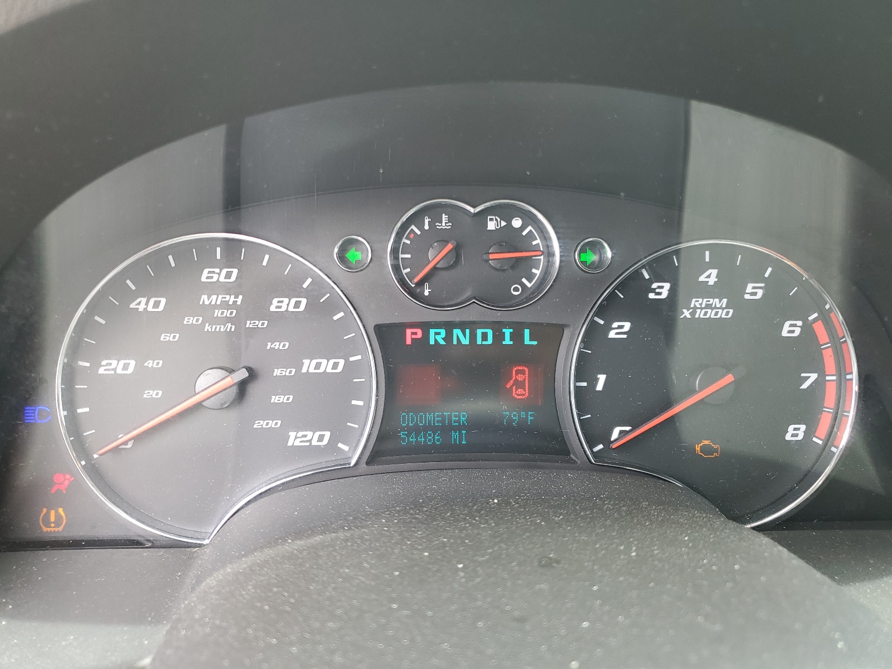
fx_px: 670
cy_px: 334
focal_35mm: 26
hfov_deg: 67.3
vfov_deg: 53.1
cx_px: 446
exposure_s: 1/60.2
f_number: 1.5
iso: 50
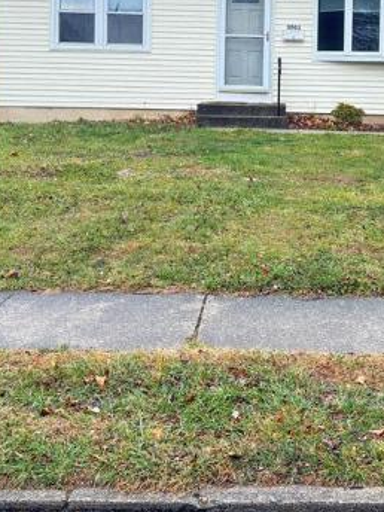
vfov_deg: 32.1
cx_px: 271
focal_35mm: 58
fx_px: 858
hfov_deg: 25.0
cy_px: 86
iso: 125
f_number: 1.6
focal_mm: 5.96
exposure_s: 1/87
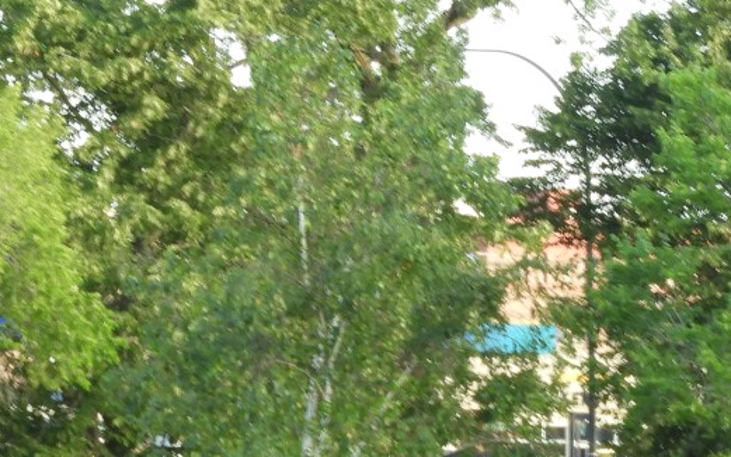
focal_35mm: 366
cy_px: 597
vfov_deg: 3.6
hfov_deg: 5.7
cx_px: 435
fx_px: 7294
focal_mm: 22.4
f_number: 5
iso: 140
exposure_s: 1/60
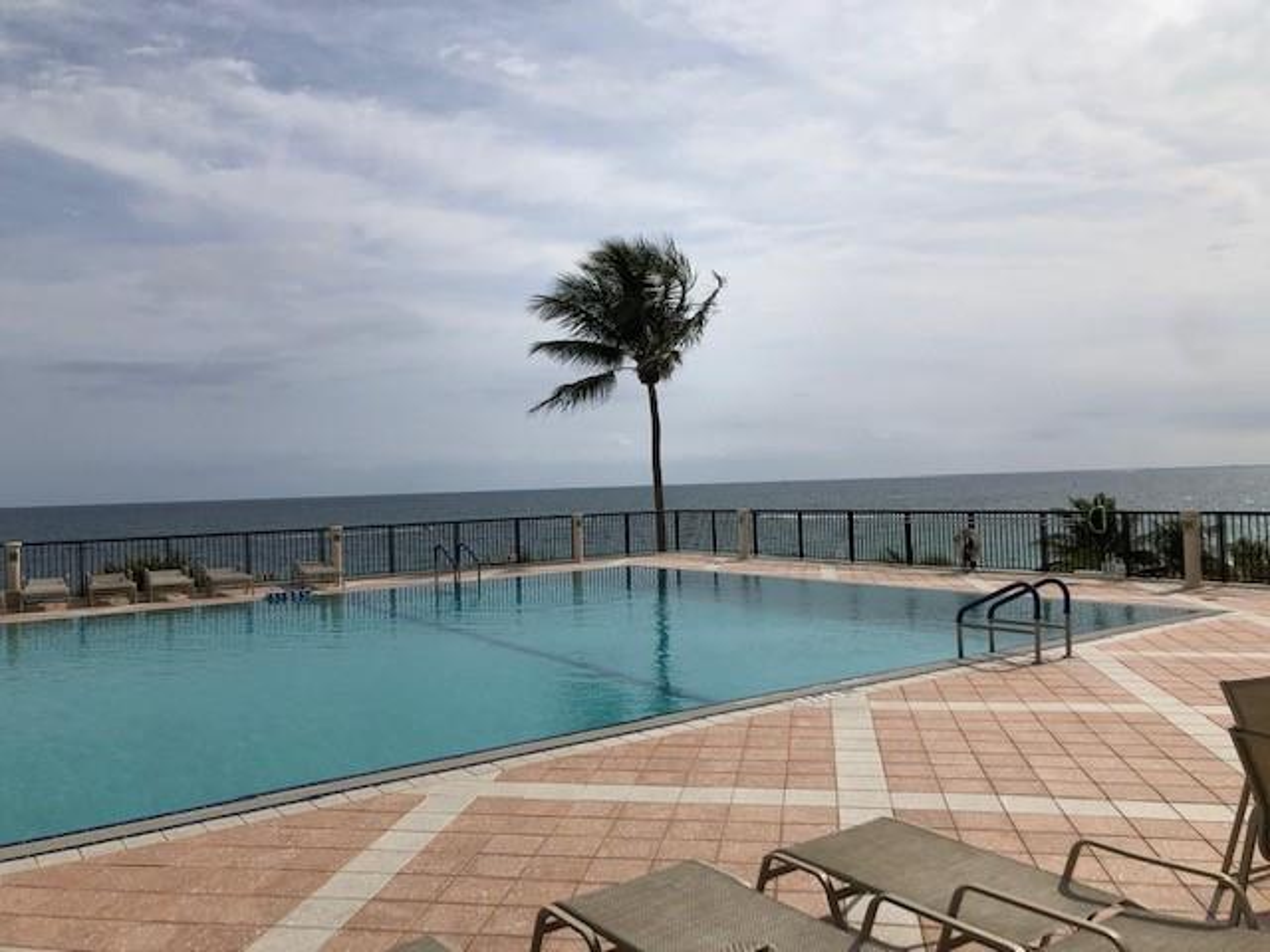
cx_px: 635
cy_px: 476
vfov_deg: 49.7
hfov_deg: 63.4
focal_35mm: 28
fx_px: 1027
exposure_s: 1/6098
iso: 25
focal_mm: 4
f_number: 1.8
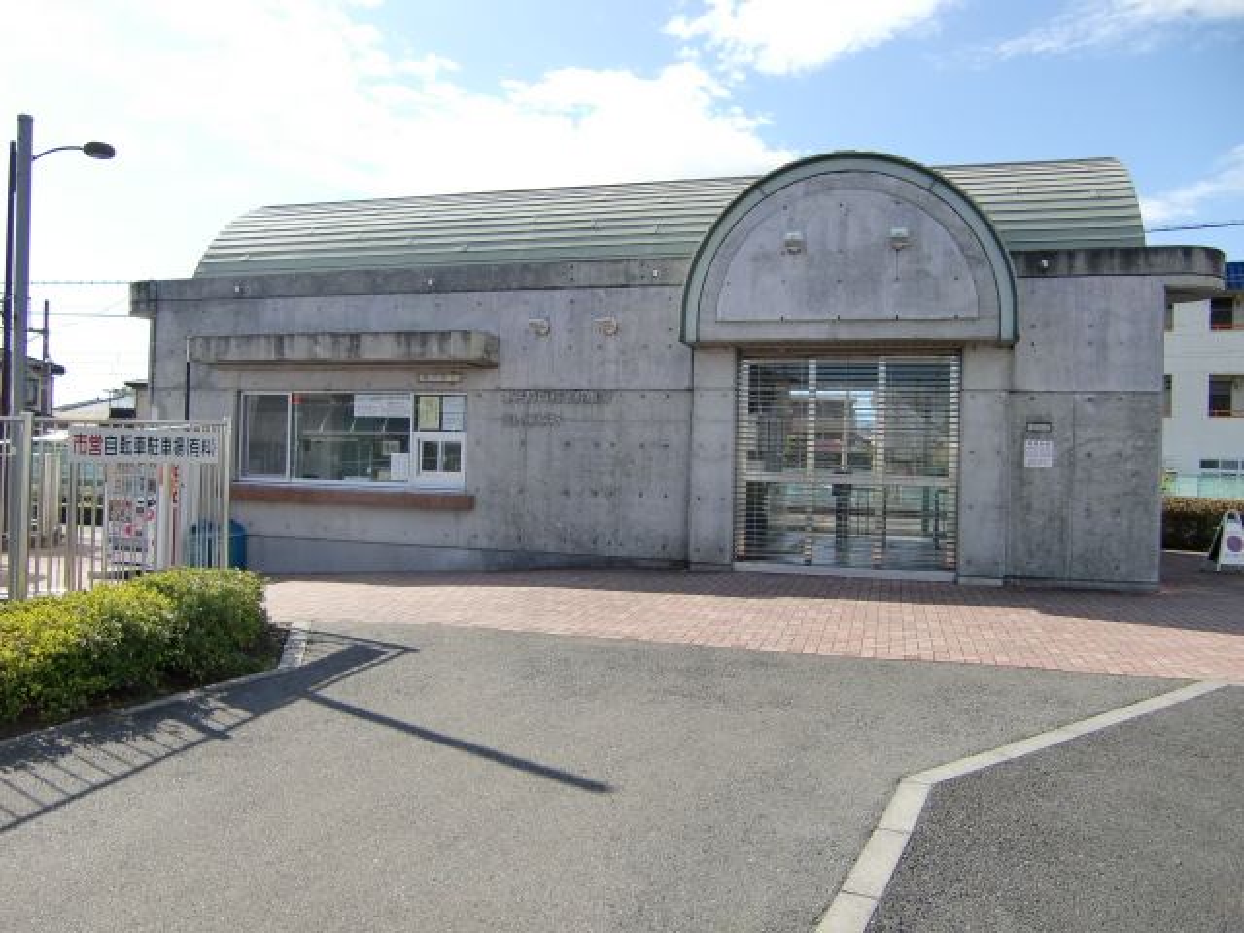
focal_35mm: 28
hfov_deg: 63.4
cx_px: 622
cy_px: 466
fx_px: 1006
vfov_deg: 49.7
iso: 64
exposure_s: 1/1000
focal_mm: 4.9
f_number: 2.6
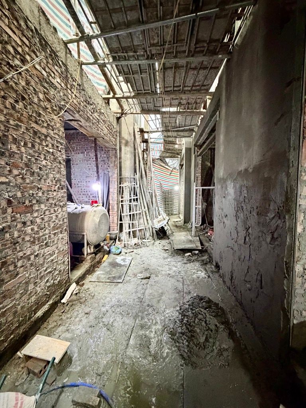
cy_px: 204
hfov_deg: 85.7
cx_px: 153
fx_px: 165
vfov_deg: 102.1
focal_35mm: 14
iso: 1000
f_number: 2.2
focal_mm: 2.22
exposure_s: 1/33
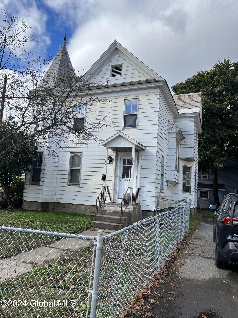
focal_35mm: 26
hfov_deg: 53.1
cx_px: 119
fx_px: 238
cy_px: 159
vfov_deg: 67.3
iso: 50
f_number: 1.6
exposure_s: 1/2755
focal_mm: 5.1
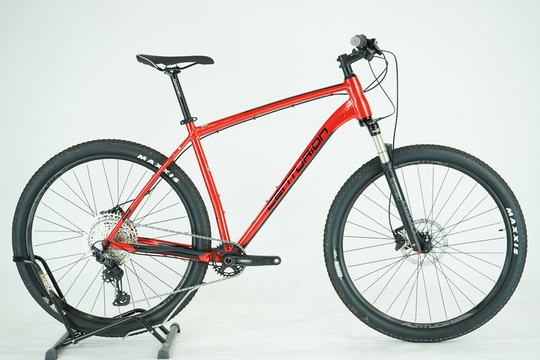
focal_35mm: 61
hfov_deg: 32.9
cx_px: 270
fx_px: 915
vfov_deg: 22.3
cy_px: 180
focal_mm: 61
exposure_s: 1/200
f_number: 5.6
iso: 1600
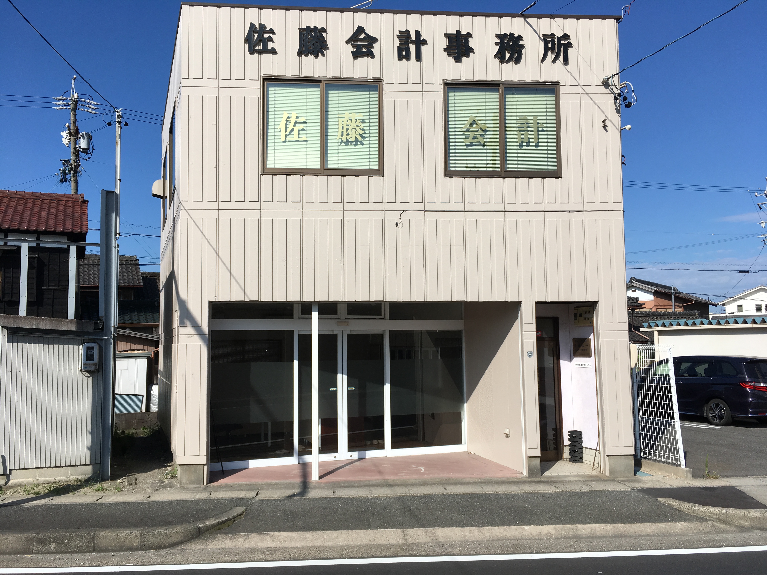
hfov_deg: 61.7
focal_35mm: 29
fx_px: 643
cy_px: 288
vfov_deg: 48.2
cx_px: 384
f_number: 2.2
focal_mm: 4.15
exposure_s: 1/2198
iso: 25
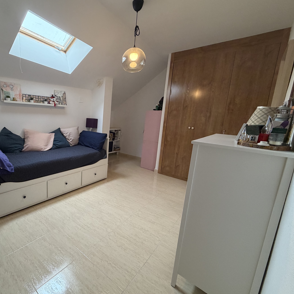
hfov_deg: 81.3
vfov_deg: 84.0
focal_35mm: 17
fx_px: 163
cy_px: 144
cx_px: 99
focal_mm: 2.22
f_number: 2.2
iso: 250
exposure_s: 1/100
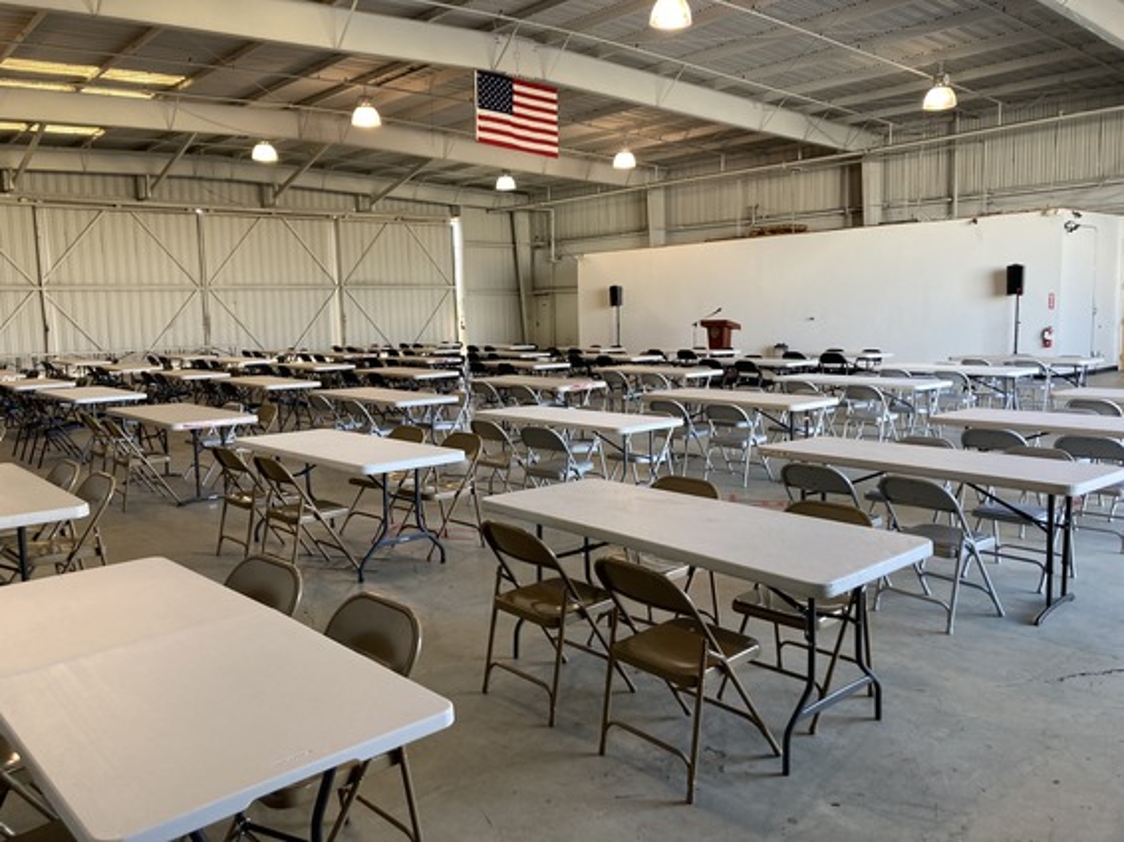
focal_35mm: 28
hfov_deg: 63.5
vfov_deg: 49.7
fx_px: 909
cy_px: 421
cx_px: 562
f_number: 1.8
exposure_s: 1/60
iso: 50
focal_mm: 3.99
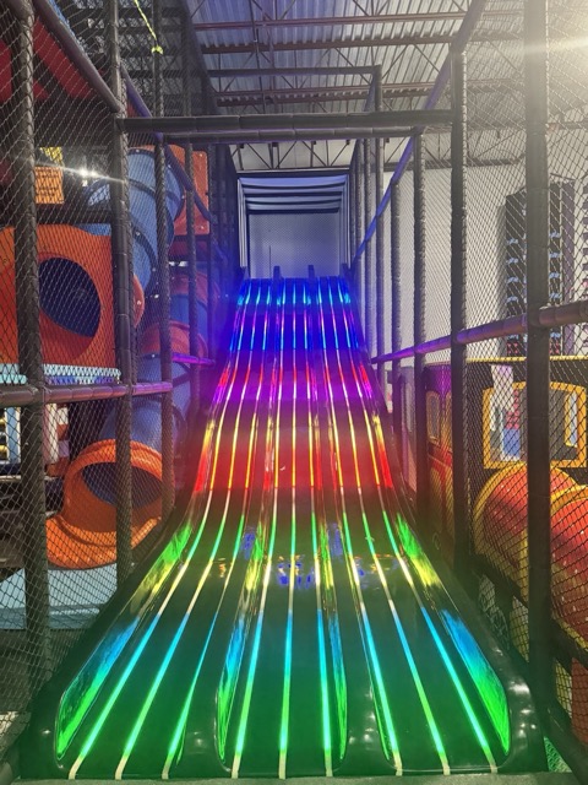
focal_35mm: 24
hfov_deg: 56.8
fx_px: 544
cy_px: 392
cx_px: 294
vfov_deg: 71.6
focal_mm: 6.76
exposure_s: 1/60
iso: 800
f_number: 1.78
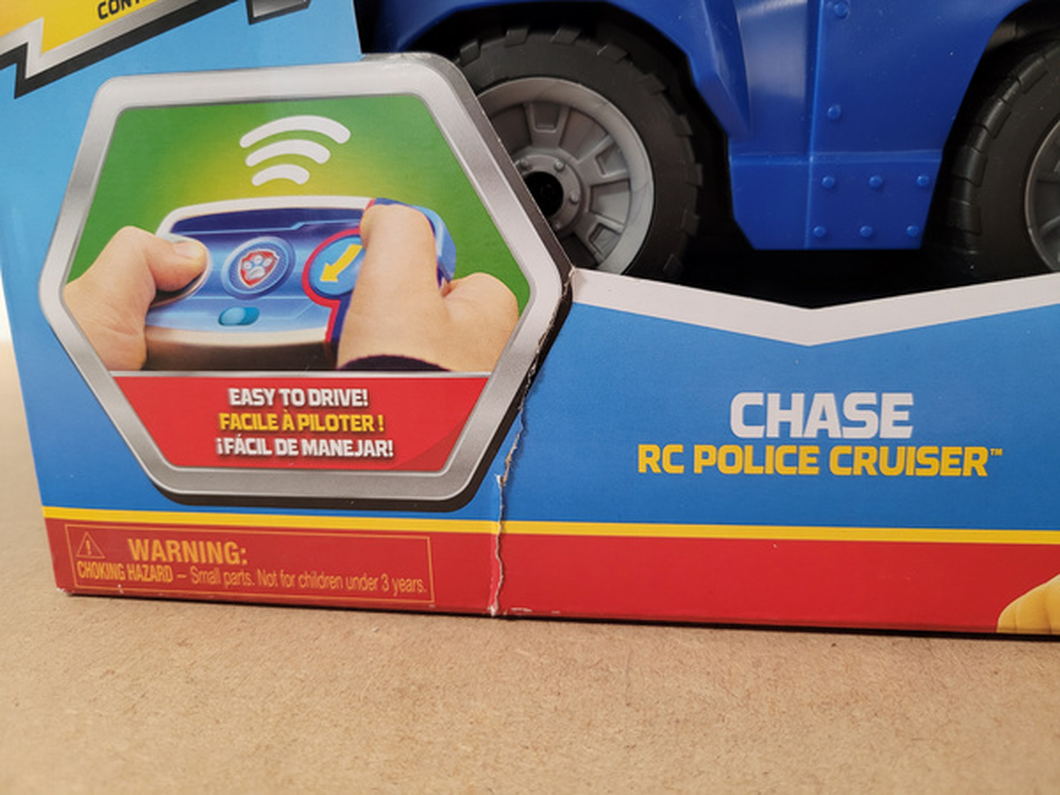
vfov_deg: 53.1
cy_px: 398
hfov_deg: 67.3
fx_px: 796
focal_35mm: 26
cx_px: 530
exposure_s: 1/50
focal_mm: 5.4
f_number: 1.8
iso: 250
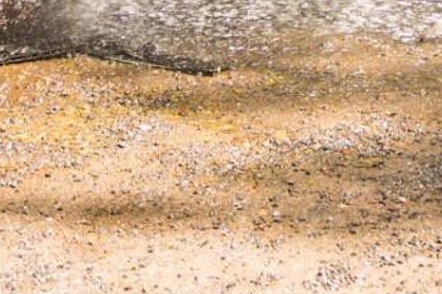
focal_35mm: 185
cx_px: 344
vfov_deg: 6.9
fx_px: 2270
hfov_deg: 11.1
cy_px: -463
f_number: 2.8
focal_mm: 34
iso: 100
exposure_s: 1/500
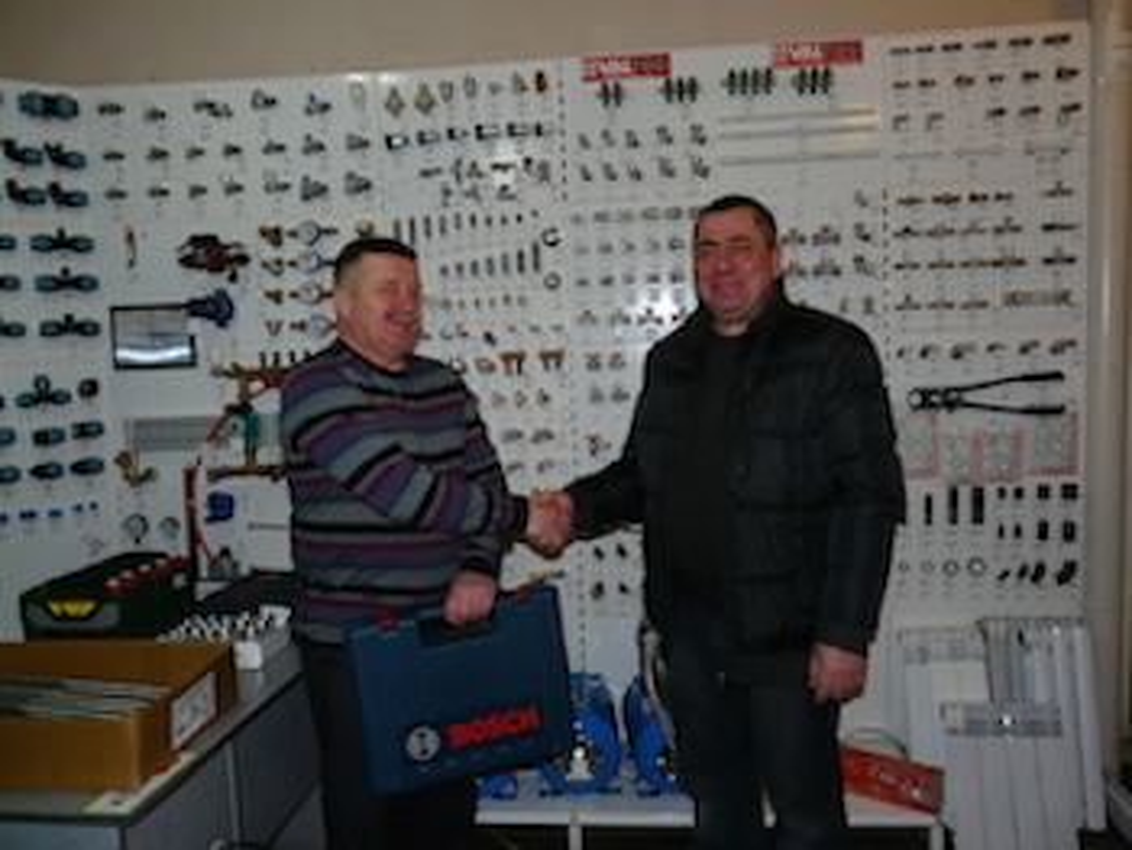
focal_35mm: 28
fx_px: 916
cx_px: 566
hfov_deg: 63.4
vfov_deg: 49.8
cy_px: 425
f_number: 2.8
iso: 100
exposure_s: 1/40
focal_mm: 4.6
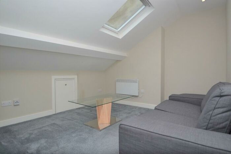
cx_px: 116
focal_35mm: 18
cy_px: 77
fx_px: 116
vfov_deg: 67.4
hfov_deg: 90.0
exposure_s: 1/250
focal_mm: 12
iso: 100
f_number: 3.8
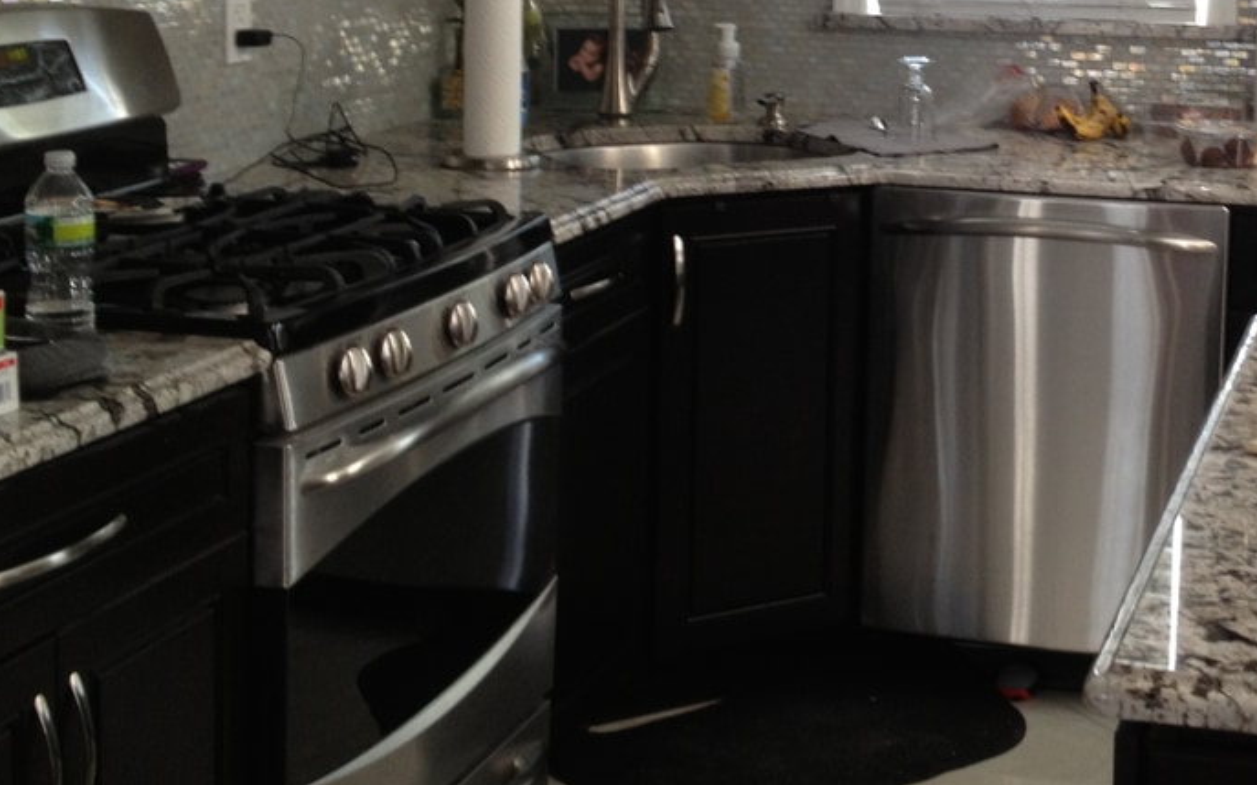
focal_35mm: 72
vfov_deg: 17.8
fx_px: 2466
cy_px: 62
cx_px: 974
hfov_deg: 28.1
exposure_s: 1/20
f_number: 2.4
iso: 64
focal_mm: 4.28
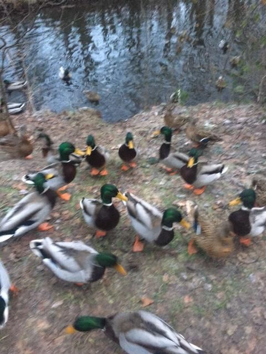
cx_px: 133
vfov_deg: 61.7
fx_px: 297
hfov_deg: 48.2
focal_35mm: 29
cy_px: 177
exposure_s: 1/17
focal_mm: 4.15
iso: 400
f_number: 2.2
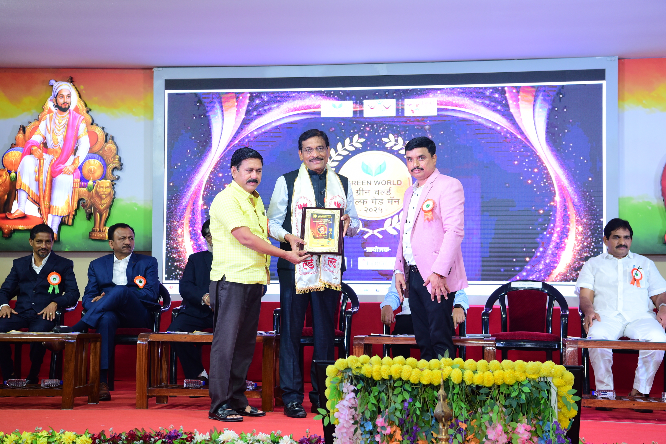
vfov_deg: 21.9
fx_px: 1147
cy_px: 222
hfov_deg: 32.4
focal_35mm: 62
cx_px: 333
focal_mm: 62
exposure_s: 1/160
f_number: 5
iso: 800
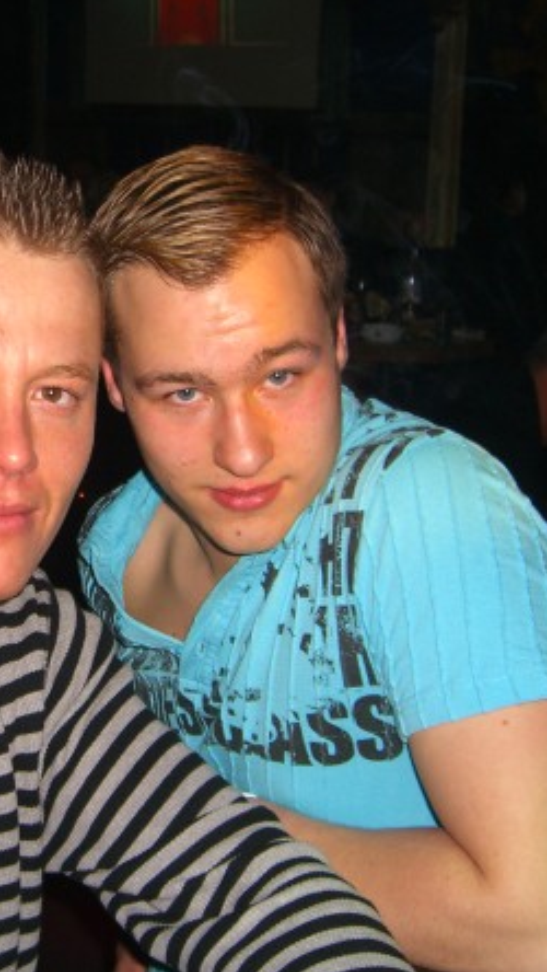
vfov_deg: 37.2
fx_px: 1443
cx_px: 57
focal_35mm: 56
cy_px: 488
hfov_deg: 21.0
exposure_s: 1/60
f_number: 2.8
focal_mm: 7.9
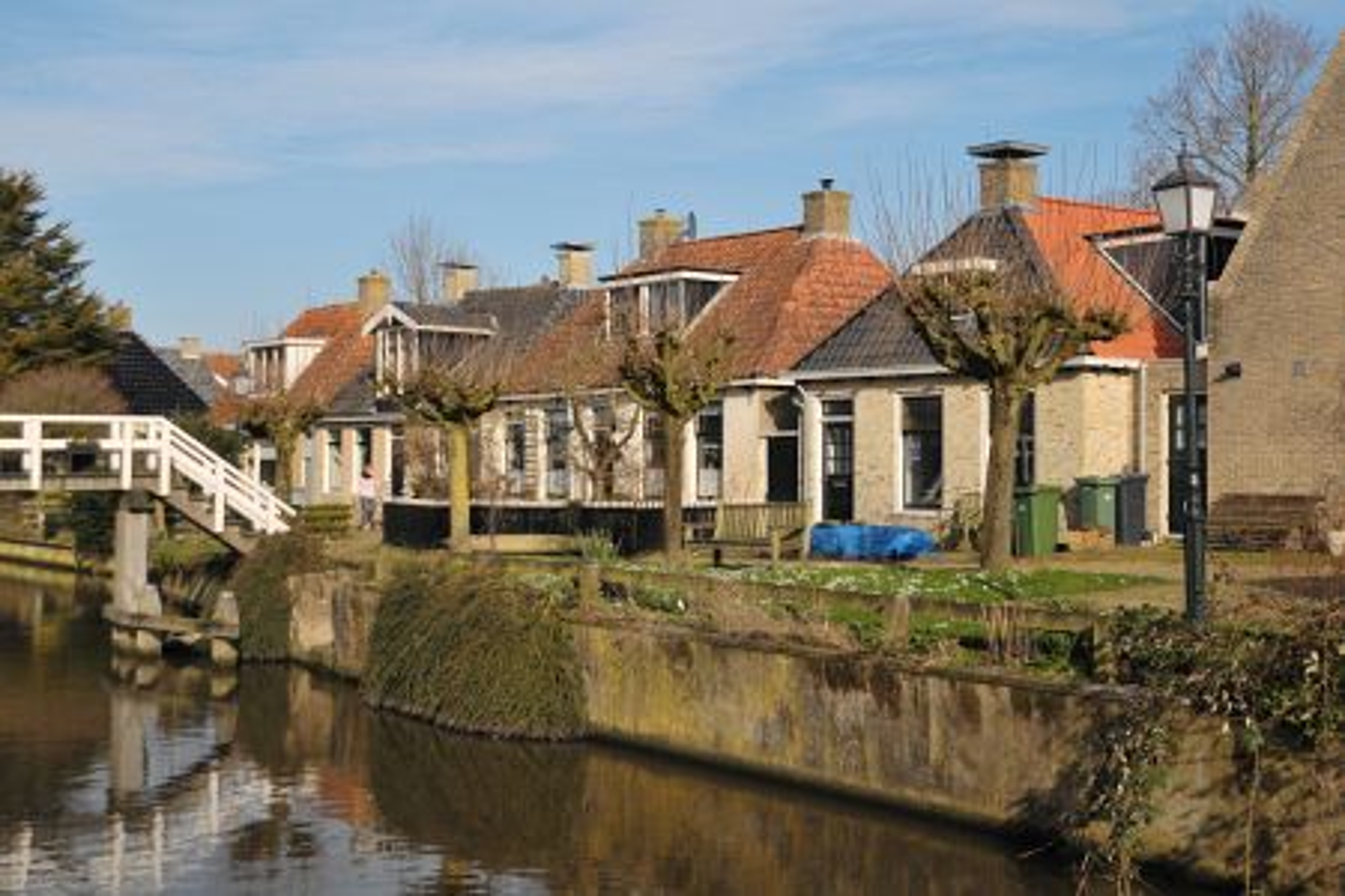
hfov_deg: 49.6
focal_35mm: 39
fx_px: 1457
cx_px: 672
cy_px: 448
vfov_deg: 34.2
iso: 320
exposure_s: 1/3200
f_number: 4.5
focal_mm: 26
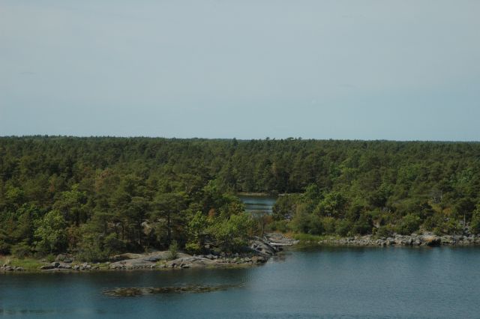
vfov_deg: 13.0
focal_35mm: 105
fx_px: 1399
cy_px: 160
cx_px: 240
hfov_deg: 19.5
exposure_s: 1/640
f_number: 13
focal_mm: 70
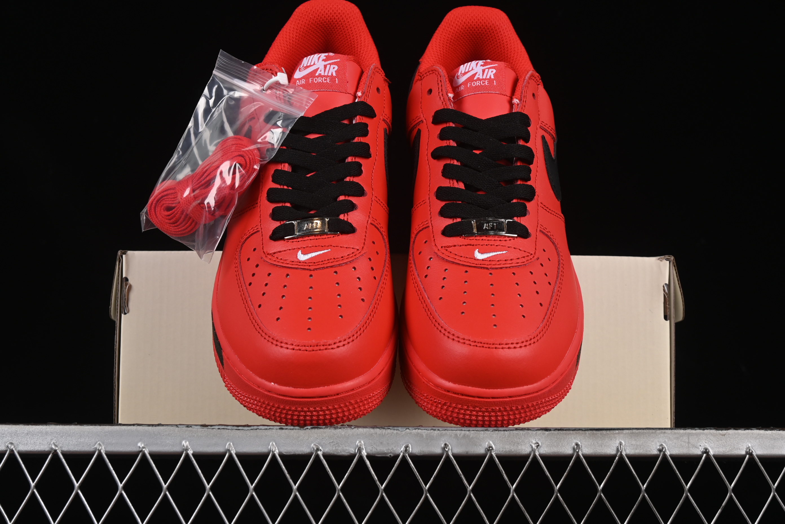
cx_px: 392
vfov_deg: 18.2
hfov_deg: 27.0
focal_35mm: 75
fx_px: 1635
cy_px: 262
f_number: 8
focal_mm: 50
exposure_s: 1/80
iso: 160
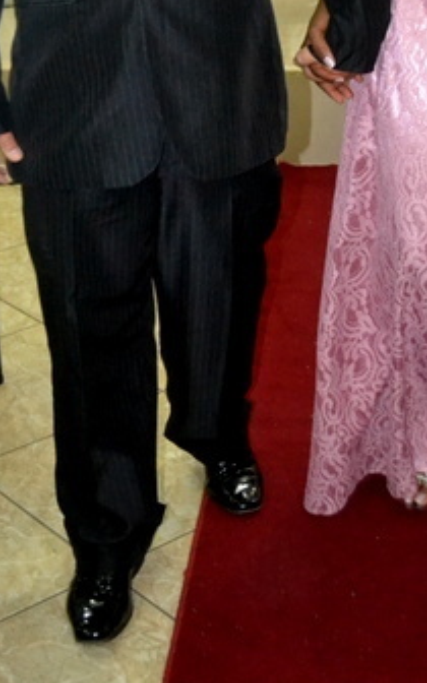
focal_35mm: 80
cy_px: -41
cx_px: 299
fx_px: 1490
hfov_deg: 16.3
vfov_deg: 24.4
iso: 3200
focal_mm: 22
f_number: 3.8
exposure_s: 1/60
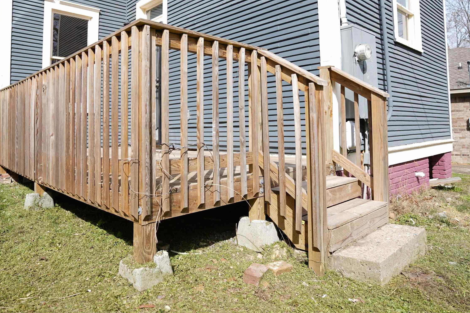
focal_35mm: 26
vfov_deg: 48.9
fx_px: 339
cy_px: 109
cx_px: 226
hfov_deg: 69.4
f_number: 2.8
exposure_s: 1/800
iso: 80
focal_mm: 19
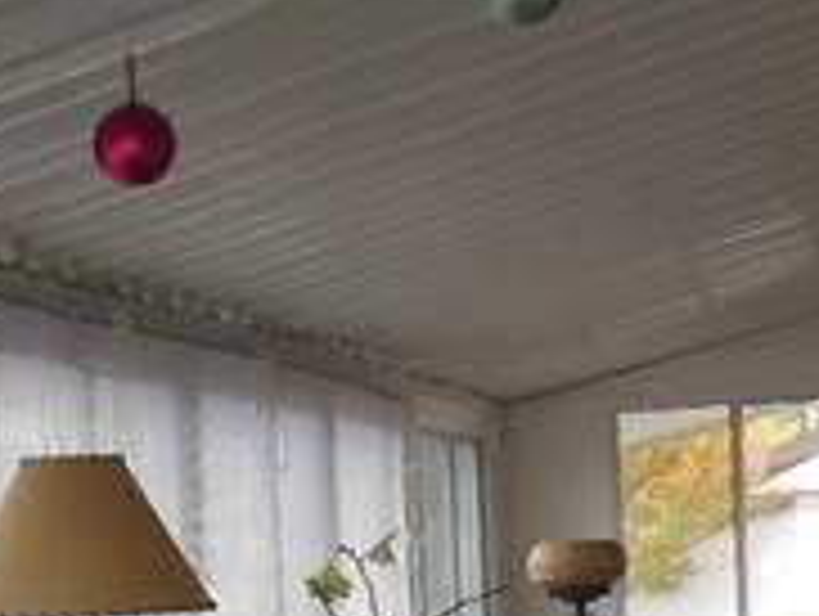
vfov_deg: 14.6
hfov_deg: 20.3
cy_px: 857
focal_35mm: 96
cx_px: 248
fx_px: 2274
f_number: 3.2
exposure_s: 1/100
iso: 125
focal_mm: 4.5
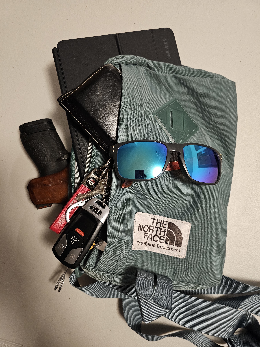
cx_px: 130
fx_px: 230
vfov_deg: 73.9
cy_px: 174
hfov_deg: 58.9
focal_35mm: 23
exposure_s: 1/30
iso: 640
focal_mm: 6.3
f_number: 1.7
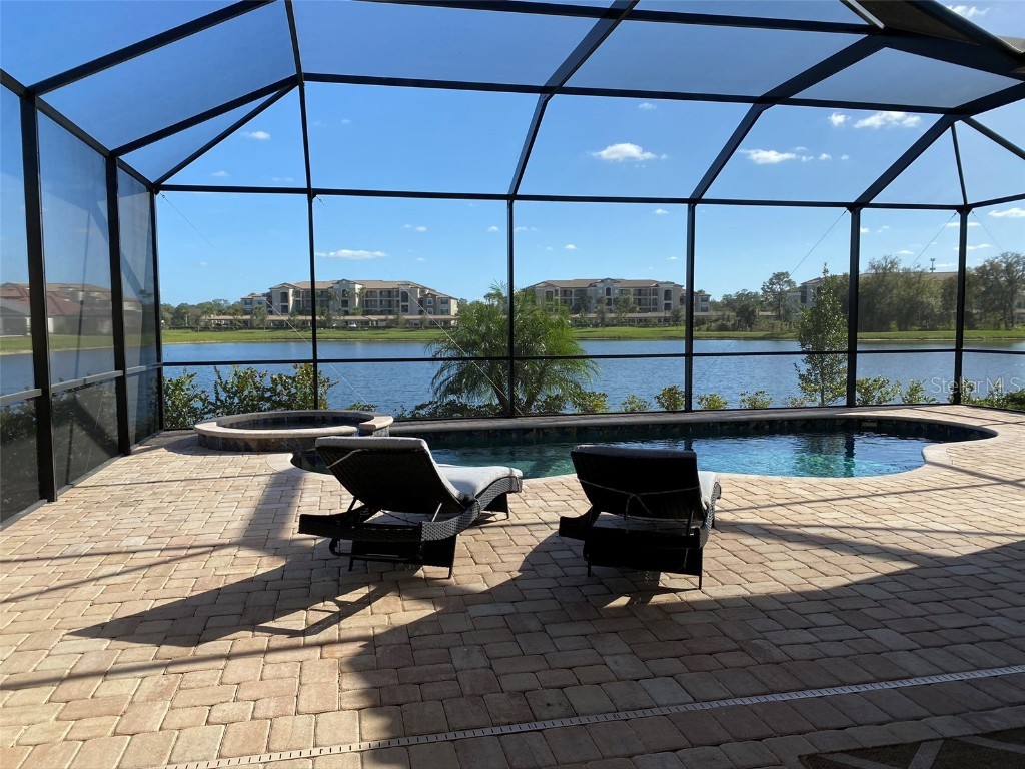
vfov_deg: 53.1
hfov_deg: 67.3
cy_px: 384
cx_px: 512
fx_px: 770
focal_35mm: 26
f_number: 1.8
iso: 32
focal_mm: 4.25
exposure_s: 1/1754
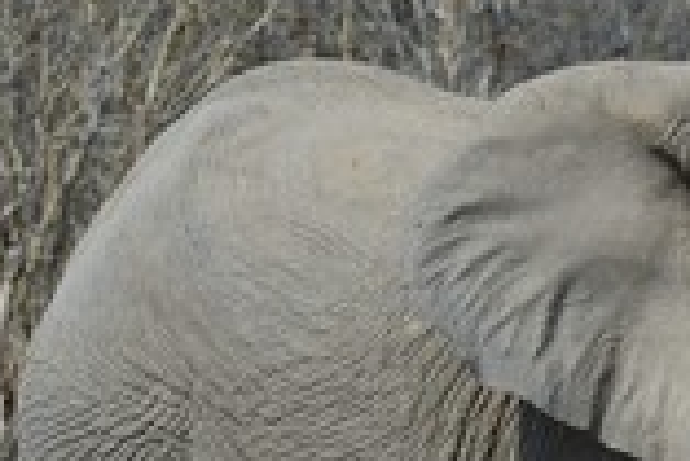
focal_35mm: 535
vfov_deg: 2.6
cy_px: 553
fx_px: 10263
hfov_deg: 3.8
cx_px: 782
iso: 400
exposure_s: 1/640
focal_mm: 200
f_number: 10
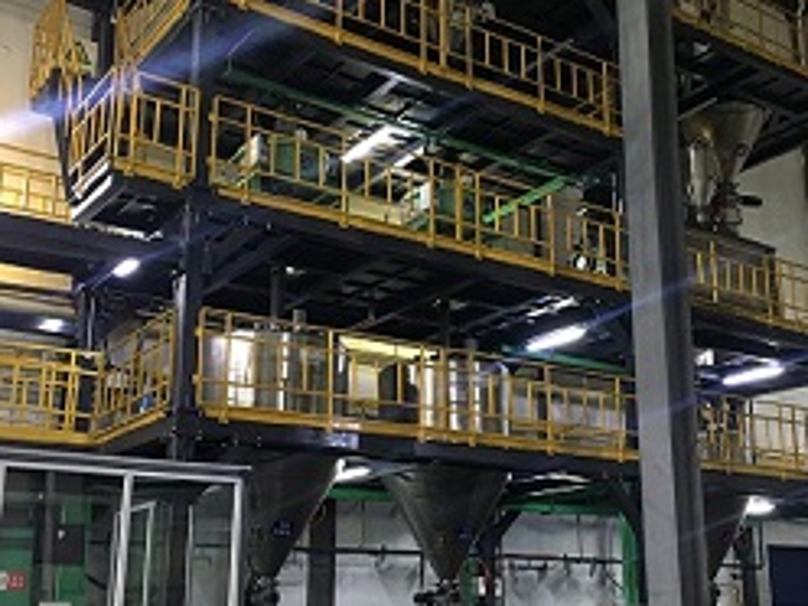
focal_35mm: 45
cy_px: 349
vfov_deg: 32.1
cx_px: 445
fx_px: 1050
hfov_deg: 42.0
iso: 200
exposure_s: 1/17
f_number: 2.2
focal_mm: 4.15
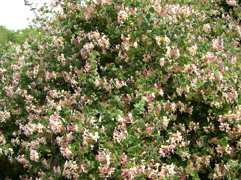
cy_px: 90
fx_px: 265
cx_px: 120
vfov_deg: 37.7
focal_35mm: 38
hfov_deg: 49.0
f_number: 2.8
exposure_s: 1/637
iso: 100
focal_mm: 8
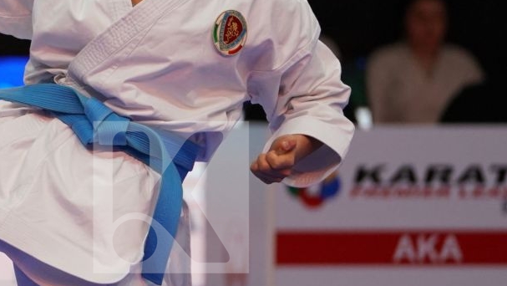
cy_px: 197
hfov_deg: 4.3
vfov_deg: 2.4
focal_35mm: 503
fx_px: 6765
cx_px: -112
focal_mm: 162
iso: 2000
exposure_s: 1/500
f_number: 2.8
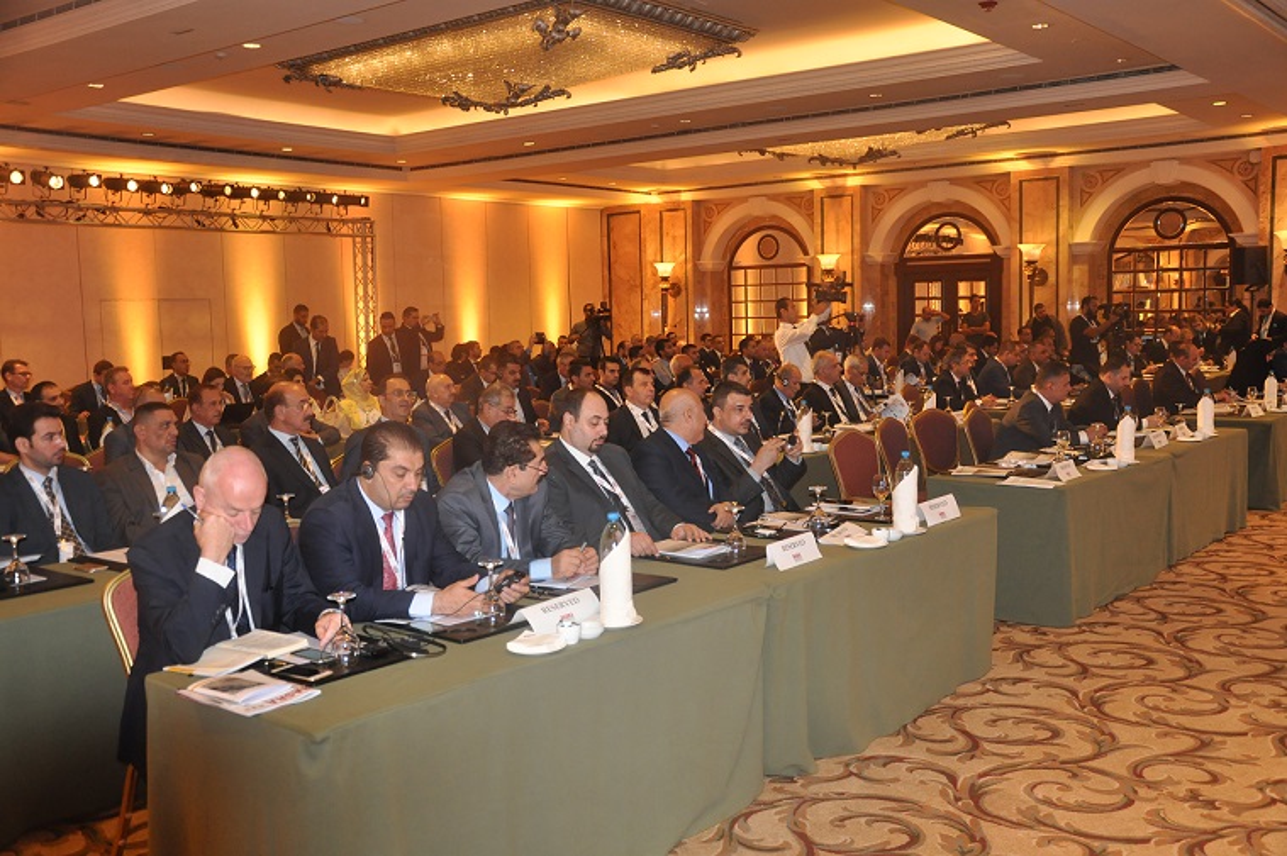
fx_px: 1286
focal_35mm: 36
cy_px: 428
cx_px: 644
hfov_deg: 53.2
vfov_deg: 36.8
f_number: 3.8
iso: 800
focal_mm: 24
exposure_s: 1/60
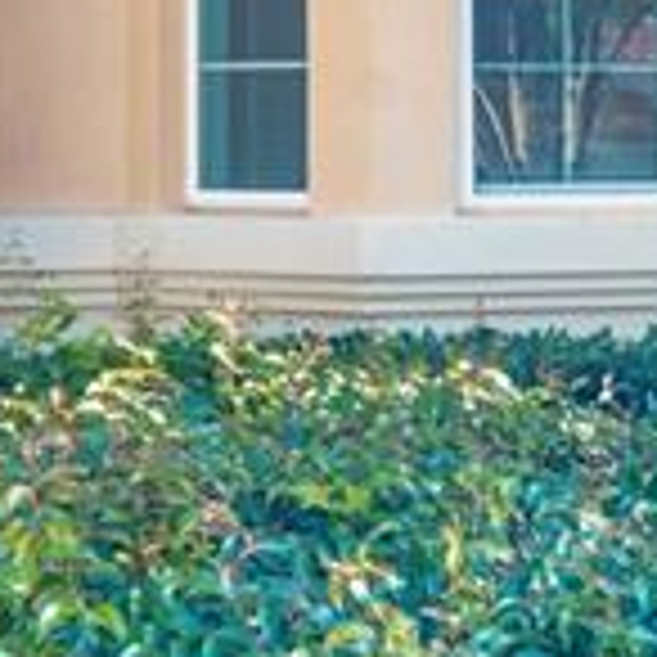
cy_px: 184
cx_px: 1048
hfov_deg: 15.6
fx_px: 2169
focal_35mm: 101
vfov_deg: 17.2
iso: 250
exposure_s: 1/13
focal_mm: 17
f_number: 8
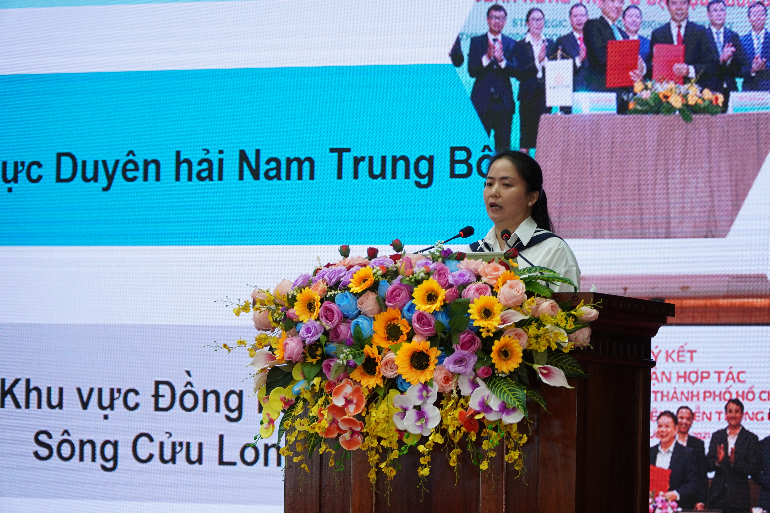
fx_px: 2727
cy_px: 256
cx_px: 385
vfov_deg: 10.8
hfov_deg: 16.1
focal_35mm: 128
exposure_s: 1/80
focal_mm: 85
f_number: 4
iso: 320
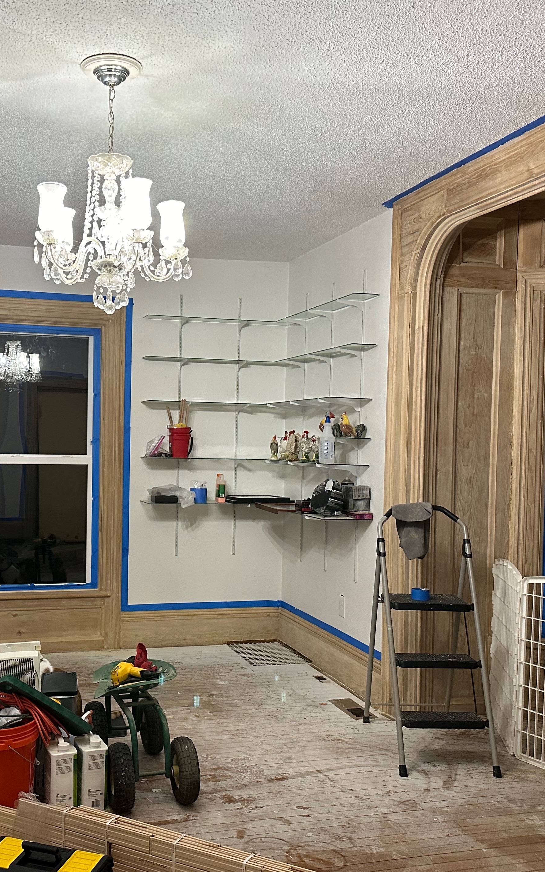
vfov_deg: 54.0
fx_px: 855
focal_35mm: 36
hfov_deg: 34.9
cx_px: 164
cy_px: 448
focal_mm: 6.86
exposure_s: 1/60
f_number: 1.78
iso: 320
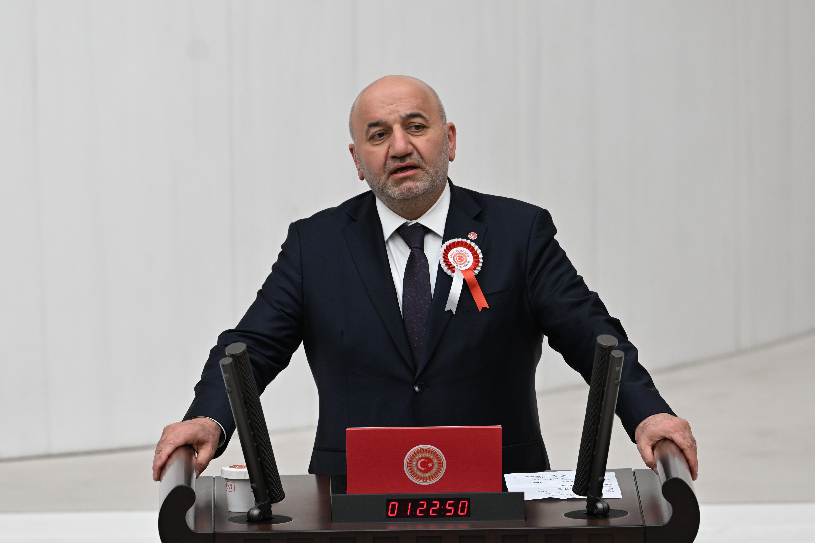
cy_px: 272
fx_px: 13579
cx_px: 408
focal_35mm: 600
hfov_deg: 3.4
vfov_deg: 2.3
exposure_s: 1/320
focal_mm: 400
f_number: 4
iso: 1600
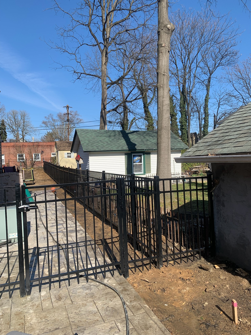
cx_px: 126
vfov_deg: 67.3
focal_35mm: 26
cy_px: 168
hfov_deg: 53.1
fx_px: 251
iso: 25
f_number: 1.8
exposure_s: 1/1585
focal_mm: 4.25
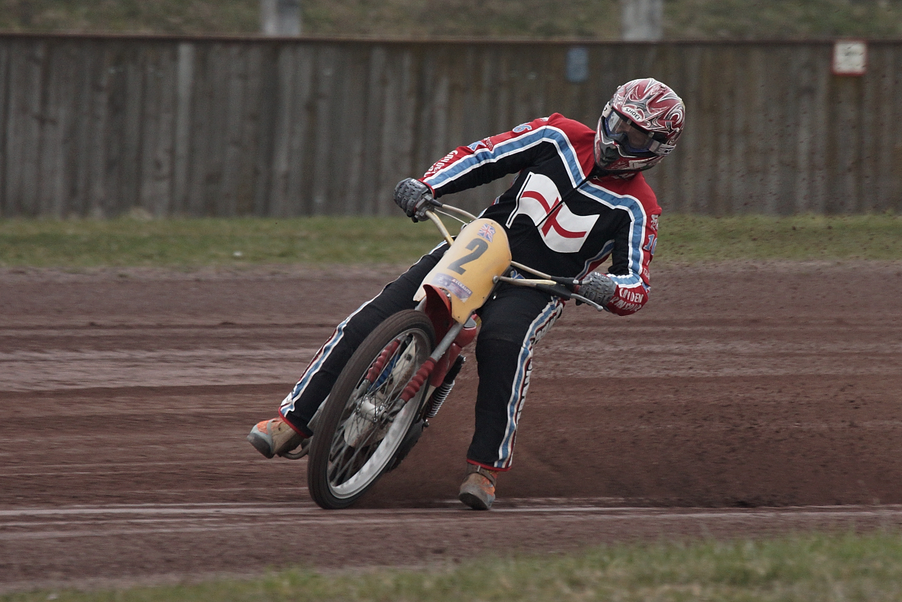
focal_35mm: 600
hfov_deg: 3.4
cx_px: 451
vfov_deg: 2.3
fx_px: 15032
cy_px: 301
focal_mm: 400
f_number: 5.6
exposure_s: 1/800
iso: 640
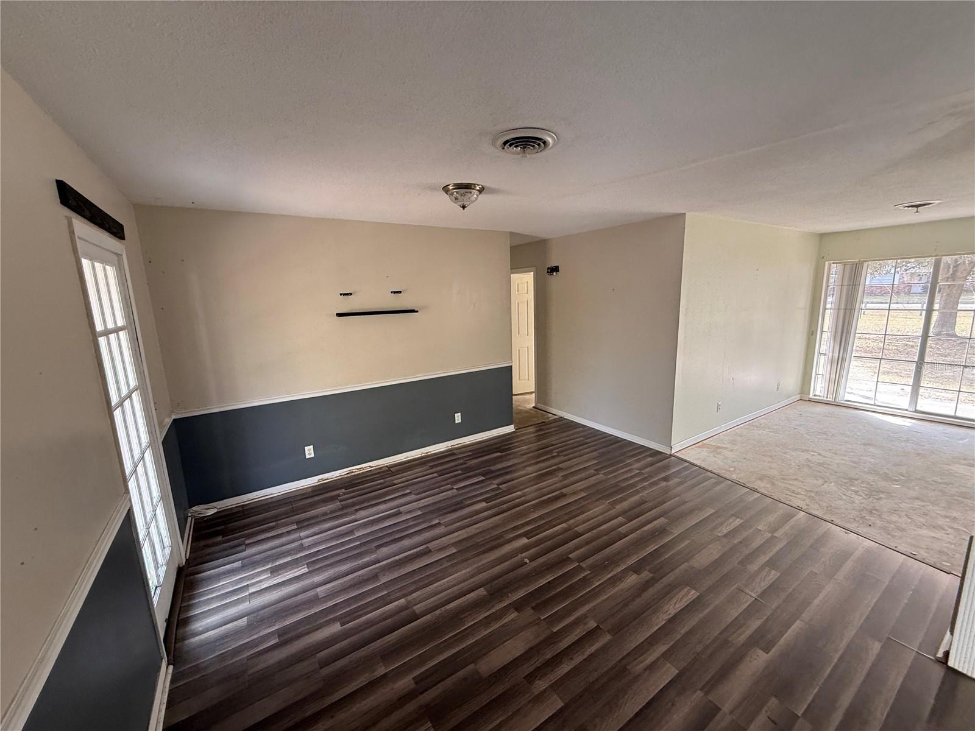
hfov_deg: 102.1
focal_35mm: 14
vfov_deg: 85.7
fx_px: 394
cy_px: 366
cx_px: 488
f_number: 2.2
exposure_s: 1/99
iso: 125
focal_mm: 2.22
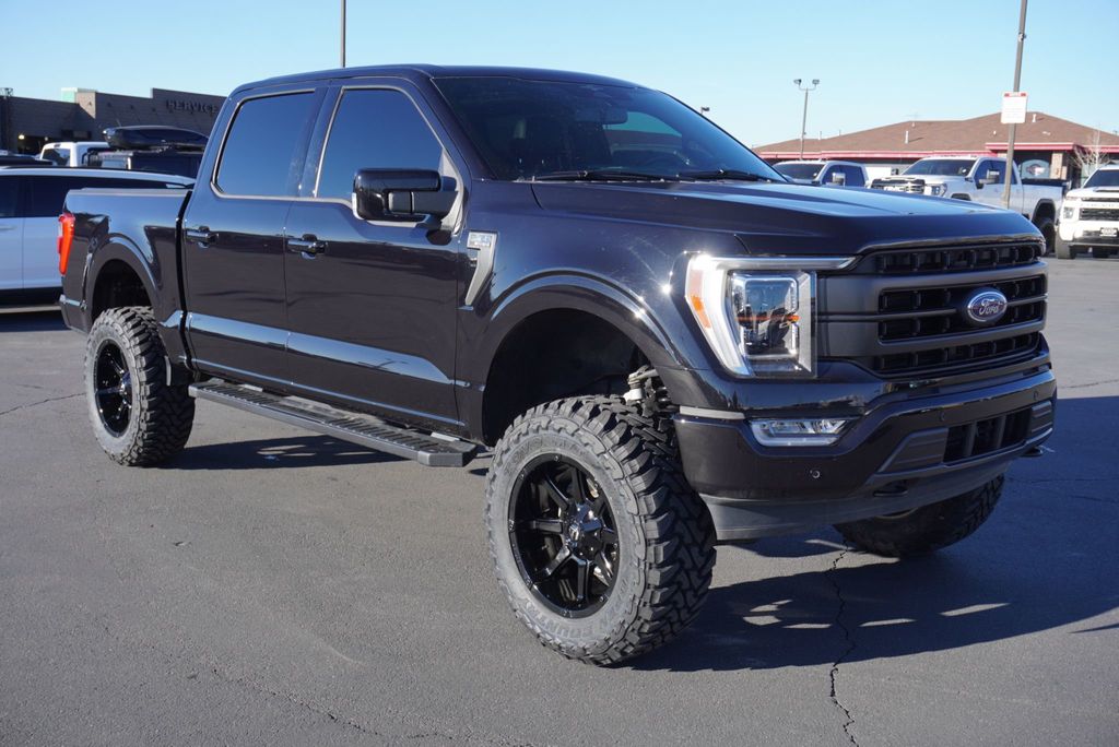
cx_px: 560
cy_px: 374
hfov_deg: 51.3
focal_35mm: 38
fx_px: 1166
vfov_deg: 35.5
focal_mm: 25
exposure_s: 1/160
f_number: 7.1
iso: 100
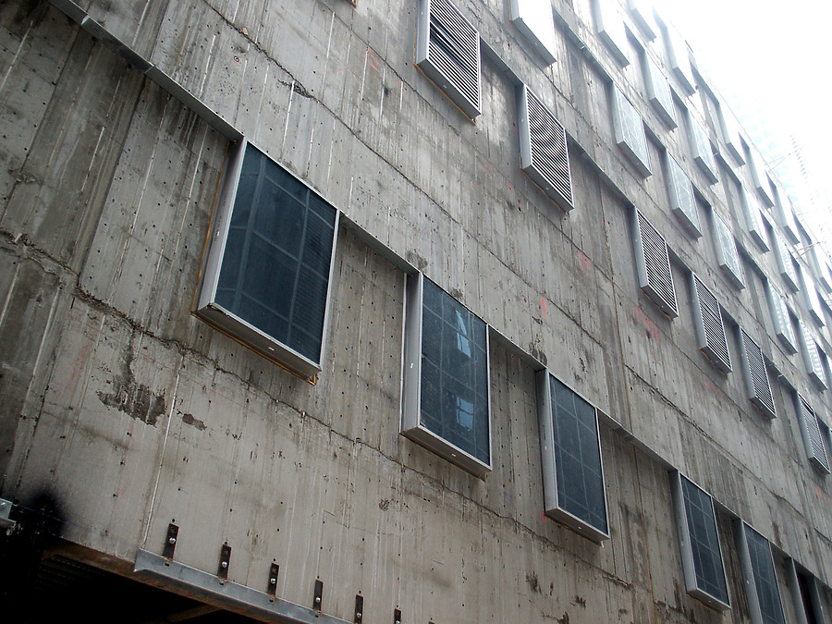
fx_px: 841
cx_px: 416
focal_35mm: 35
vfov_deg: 40.7
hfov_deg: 52.6
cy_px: 312
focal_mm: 7.18
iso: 80
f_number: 3
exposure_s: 1/45
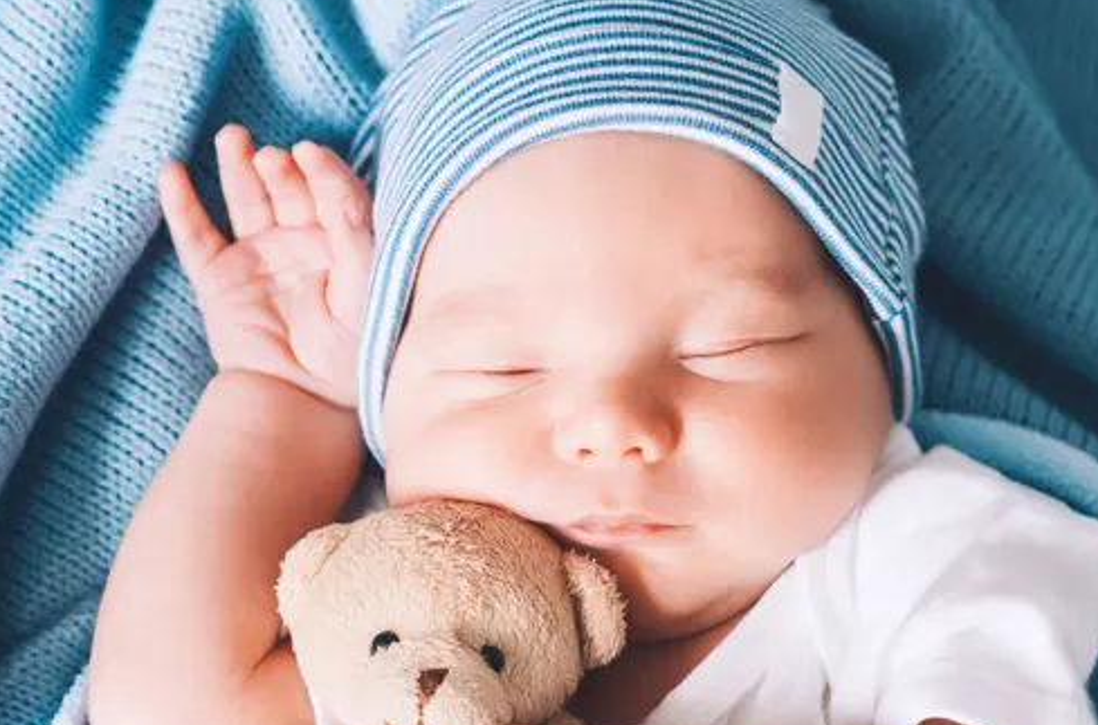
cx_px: 440
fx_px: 3011
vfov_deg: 13.7
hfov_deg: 20.6
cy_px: 437
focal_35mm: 99
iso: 250
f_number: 4
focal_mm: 55
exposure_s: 1/60
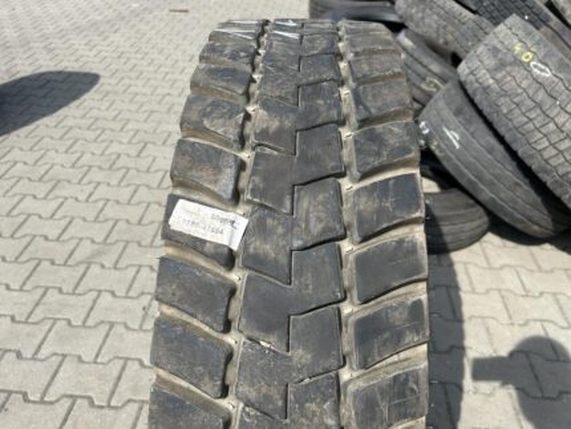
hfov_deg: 67.3
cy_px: 214
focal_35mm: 26
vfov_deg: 53.1
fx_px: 429
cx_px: 286
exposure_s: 1/2513
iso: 50
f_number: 1.5
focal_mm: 5.7
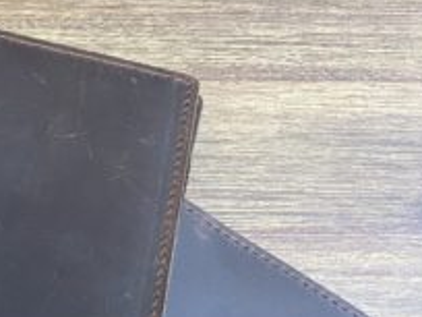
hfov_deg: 16.6
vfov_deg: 14.6
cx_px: -343
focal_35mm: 98
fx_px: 1195
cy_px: 379
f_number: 1.5
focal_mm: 5.7
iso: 400
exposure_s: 1/60
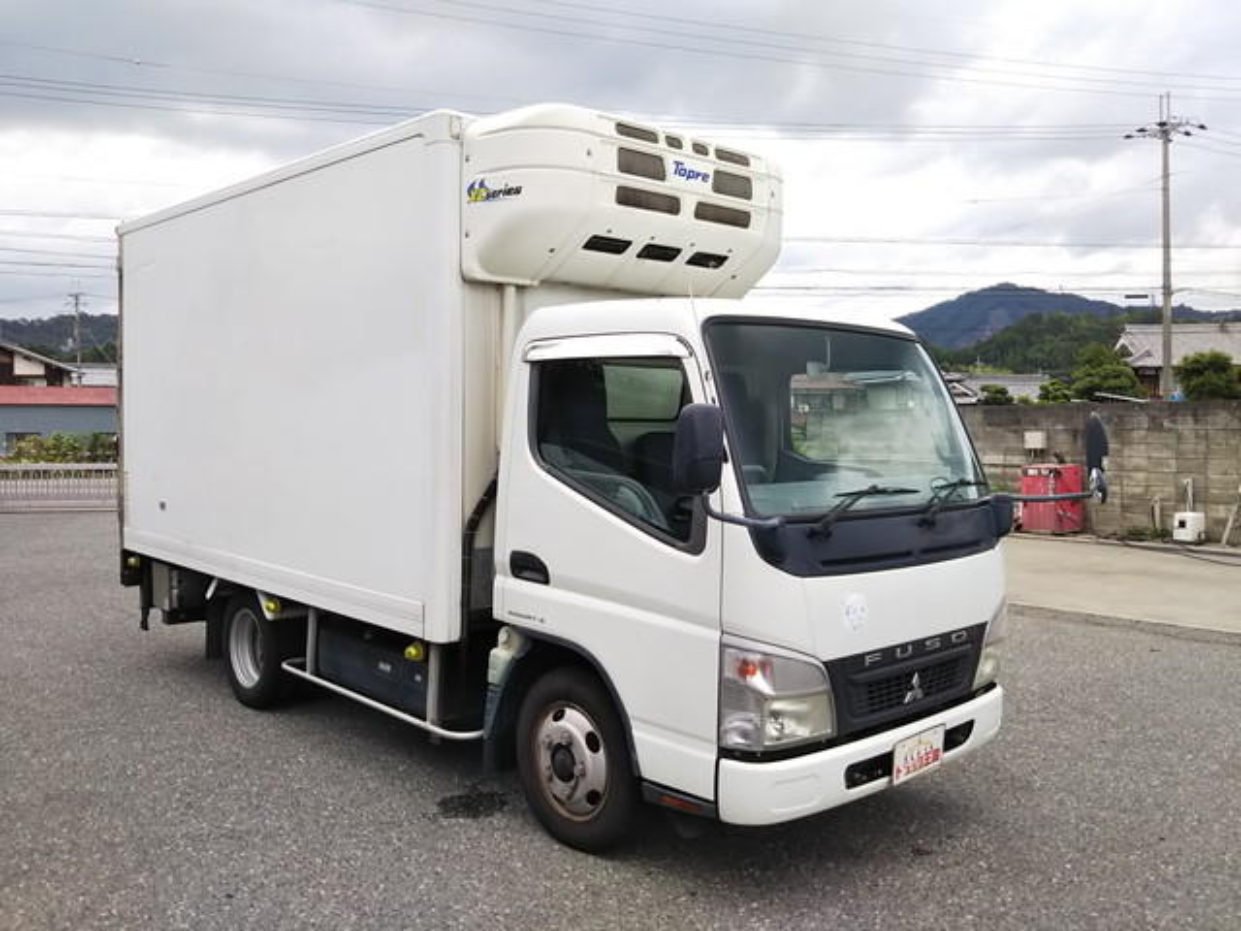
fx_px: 1076
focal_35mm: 30
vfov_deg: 46.8
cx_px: 620
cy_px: 466
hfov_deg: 60.0
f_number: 2.2
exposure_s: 1/488
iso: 20
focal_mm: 4
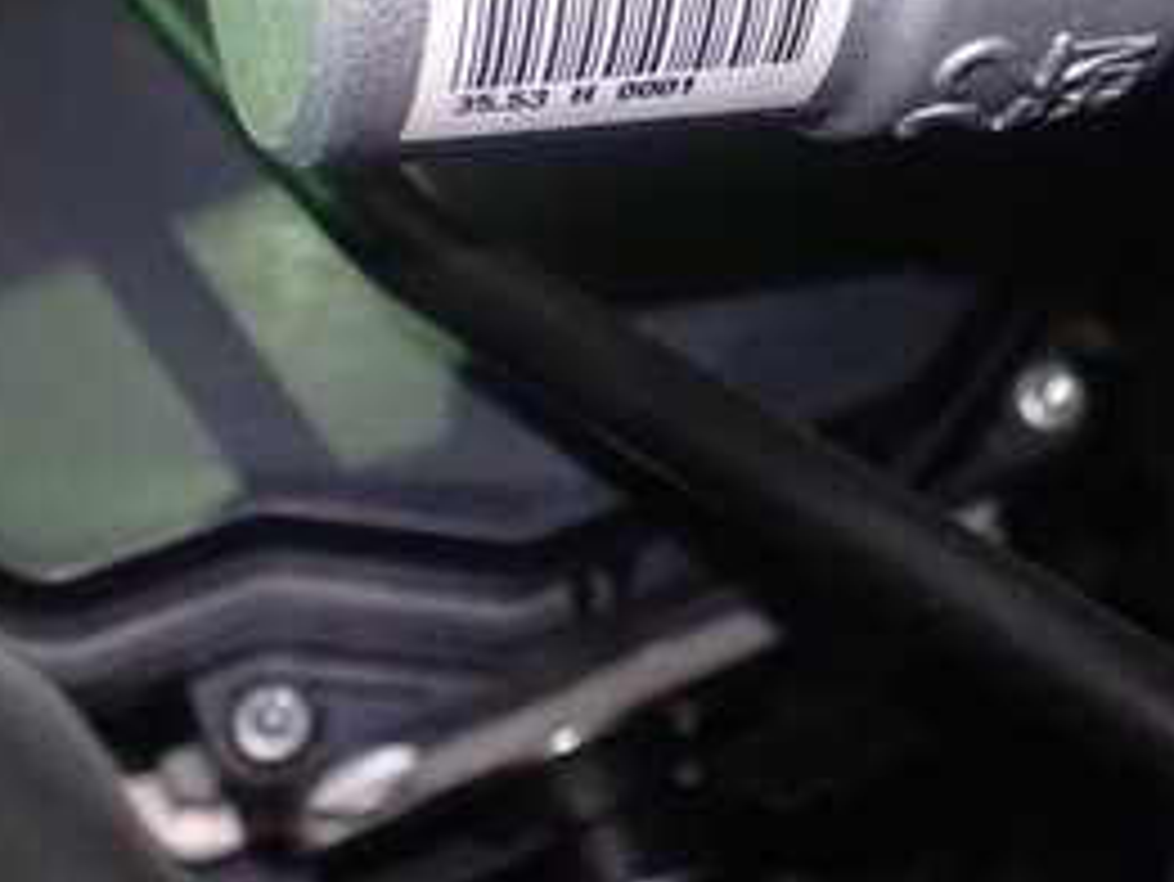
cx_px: 1030
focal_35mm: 69
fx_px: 2341
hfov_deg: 27.3
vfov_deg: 20.5
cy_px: -45
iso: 800
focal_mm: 5.4
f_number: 2.3
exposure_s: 1/100
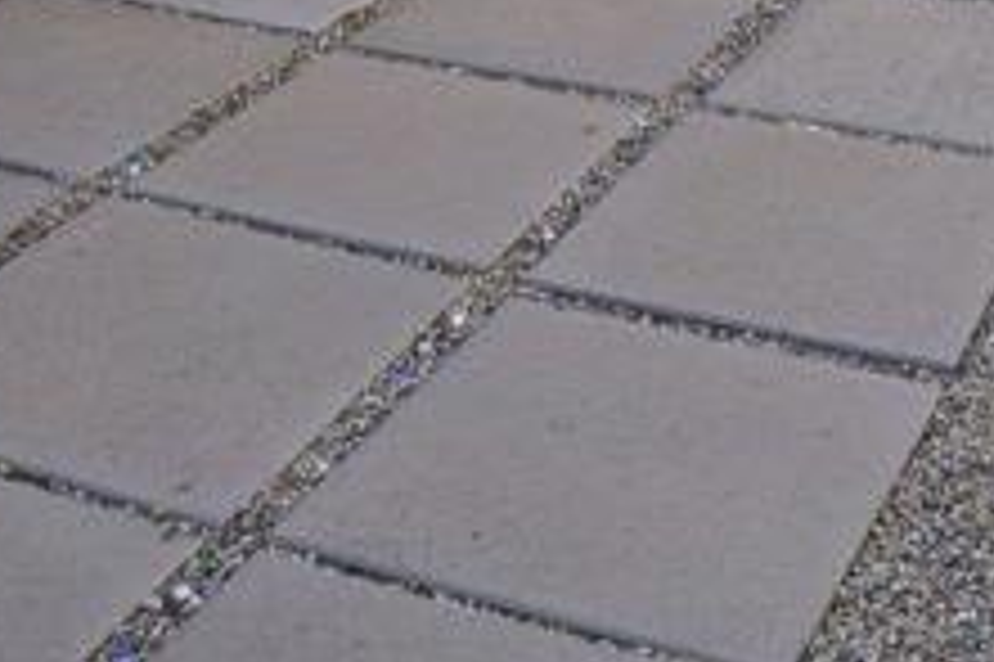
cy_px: -820
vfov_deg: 14.1
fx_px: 2042
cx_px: 724
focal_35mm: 74
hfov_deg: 27.1
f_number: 8
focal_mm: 16
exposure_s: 1/200
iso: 100
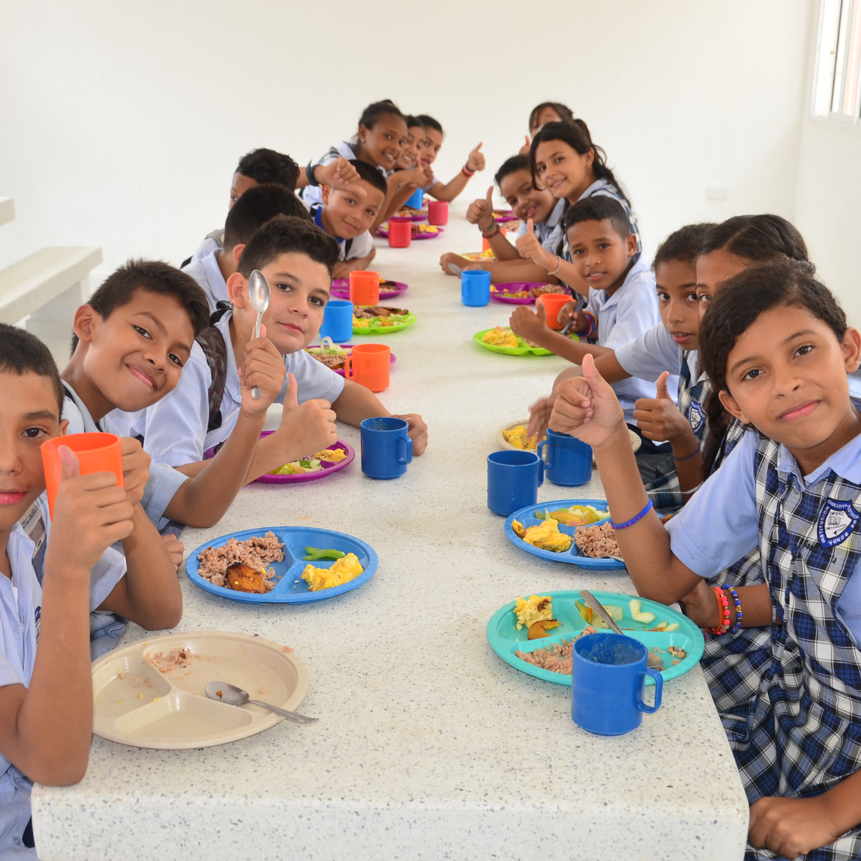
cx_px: 446
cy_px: 412
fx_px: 1266
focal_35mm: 45
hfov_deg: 37.5
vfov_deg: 37.5
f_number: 3.8
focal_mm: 22
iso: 320
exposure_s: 1/60
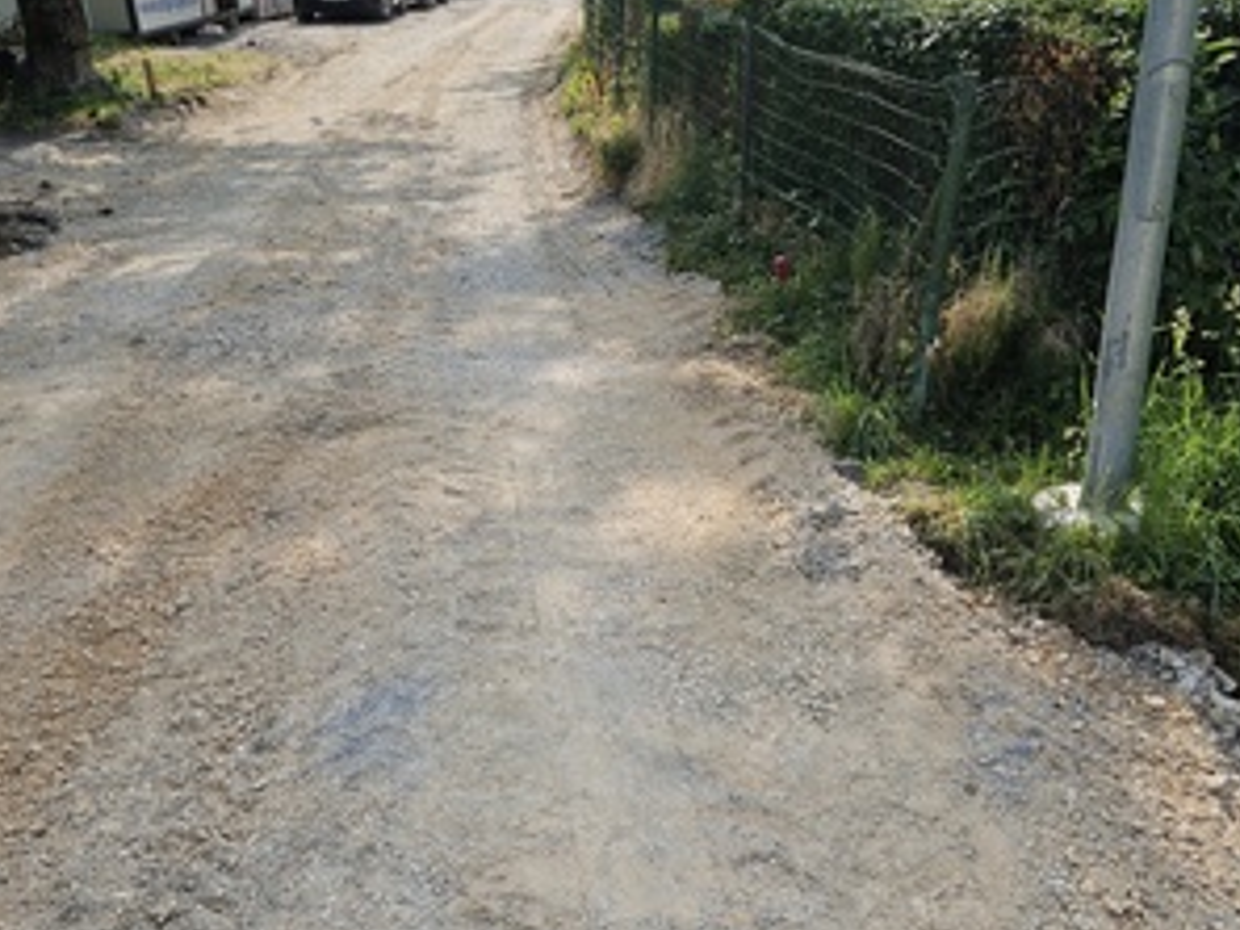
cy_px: 482
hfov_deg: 52.5
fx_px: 1254
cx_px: 700
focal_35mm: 35
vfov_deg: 40.7
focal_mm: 5.4
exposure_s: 1/939
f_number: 1.8
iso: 25
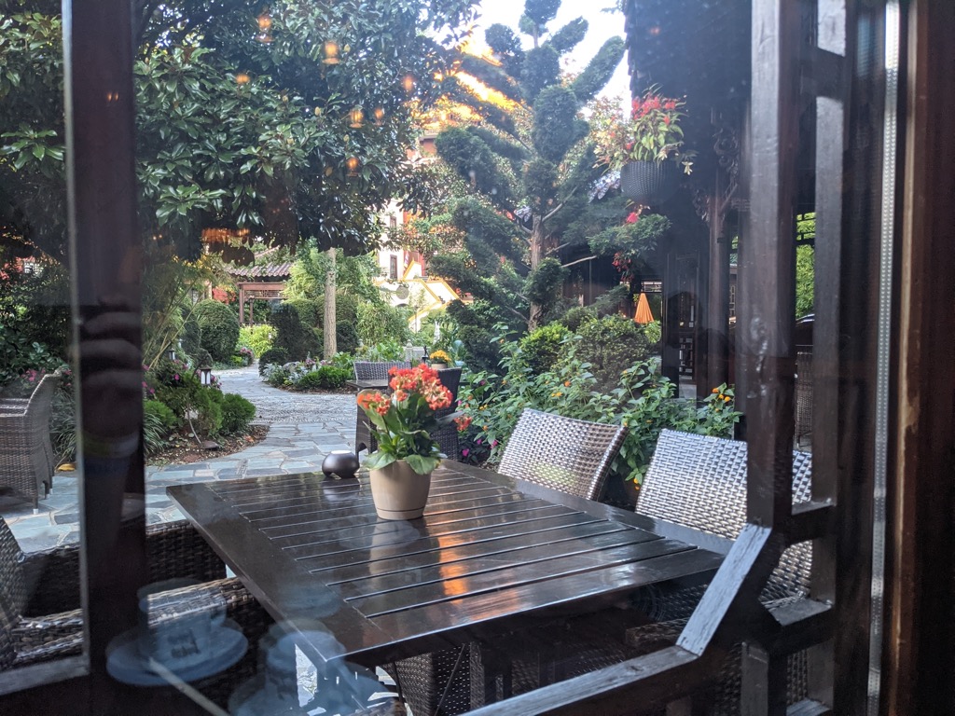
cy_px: 358
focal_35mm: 27
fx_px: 745
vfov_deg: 51.4
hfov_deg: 65.3
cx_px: 478
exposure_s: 1/33.3
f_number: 1.73
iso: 121
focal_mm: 4.38
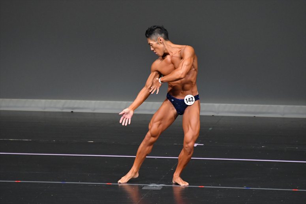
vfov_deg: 3.7
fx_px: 3186
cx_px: 153
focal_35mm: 375
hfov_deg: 5.5
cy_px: 102
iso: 4000
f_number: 5.6
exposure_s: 1/400
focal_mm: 250
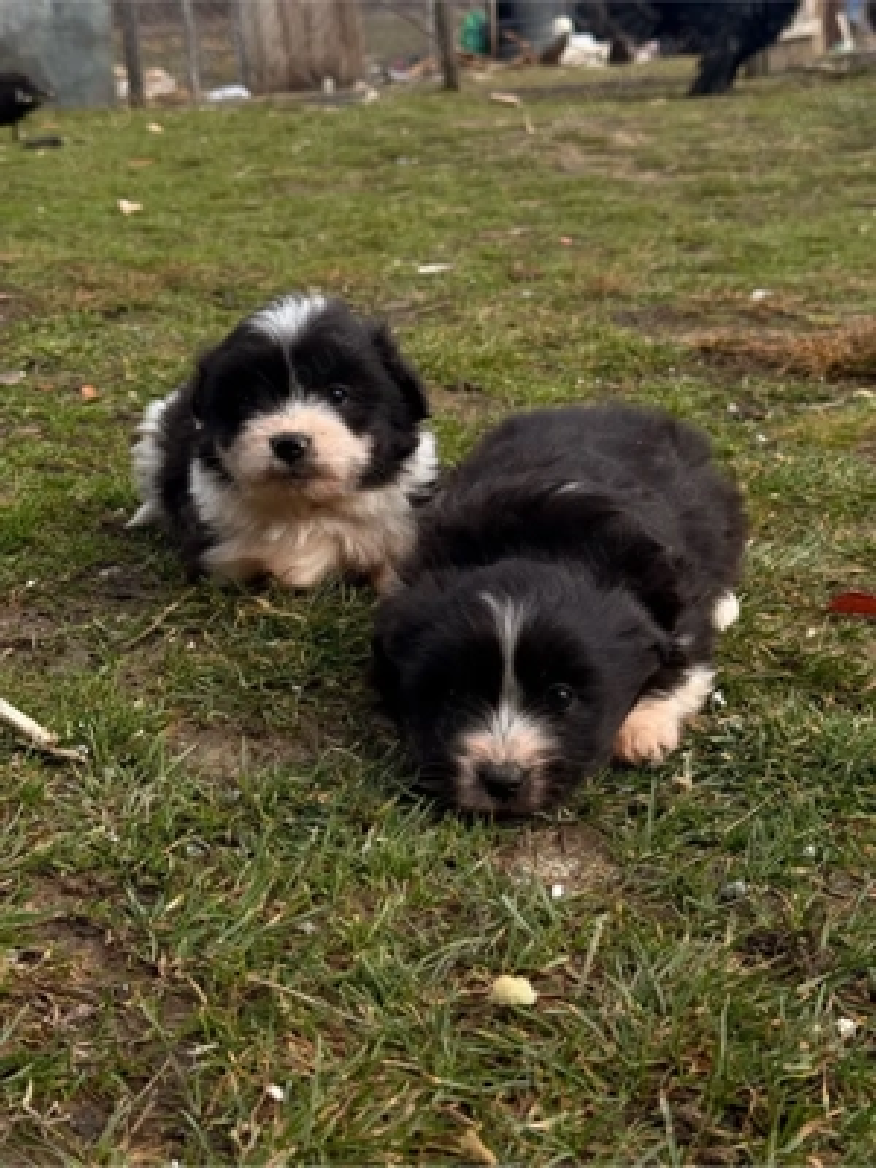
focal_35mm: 48
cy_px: 584
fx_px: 1620
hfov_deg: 30.3
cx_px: 438
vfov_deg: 39.7
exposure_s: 1/2146
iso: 64
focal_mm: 6.76
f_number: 1.78
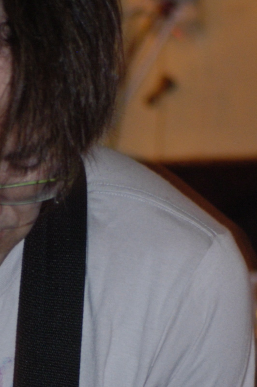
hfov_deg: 4.0
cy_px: 570
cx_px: -4
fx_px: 3638
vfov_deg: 6.0
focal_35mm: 339
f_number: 2.8
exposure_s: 1/6
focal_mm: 60
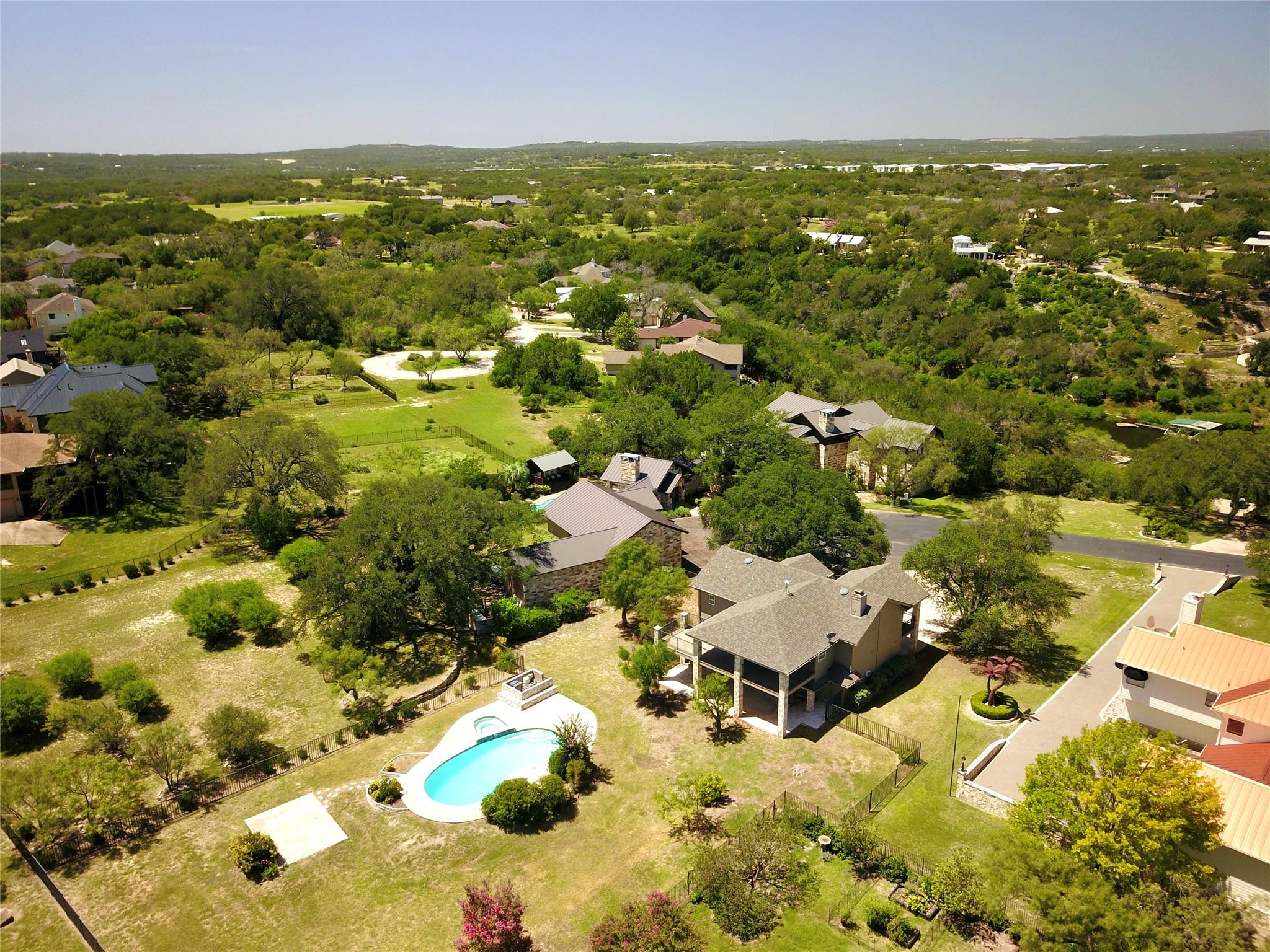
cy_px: 476
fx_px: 954
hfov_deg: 67.3
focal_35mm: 26
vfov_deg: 53.1
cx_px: 635
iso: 132
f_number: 2.2
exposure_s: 1/100
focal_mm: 4.73
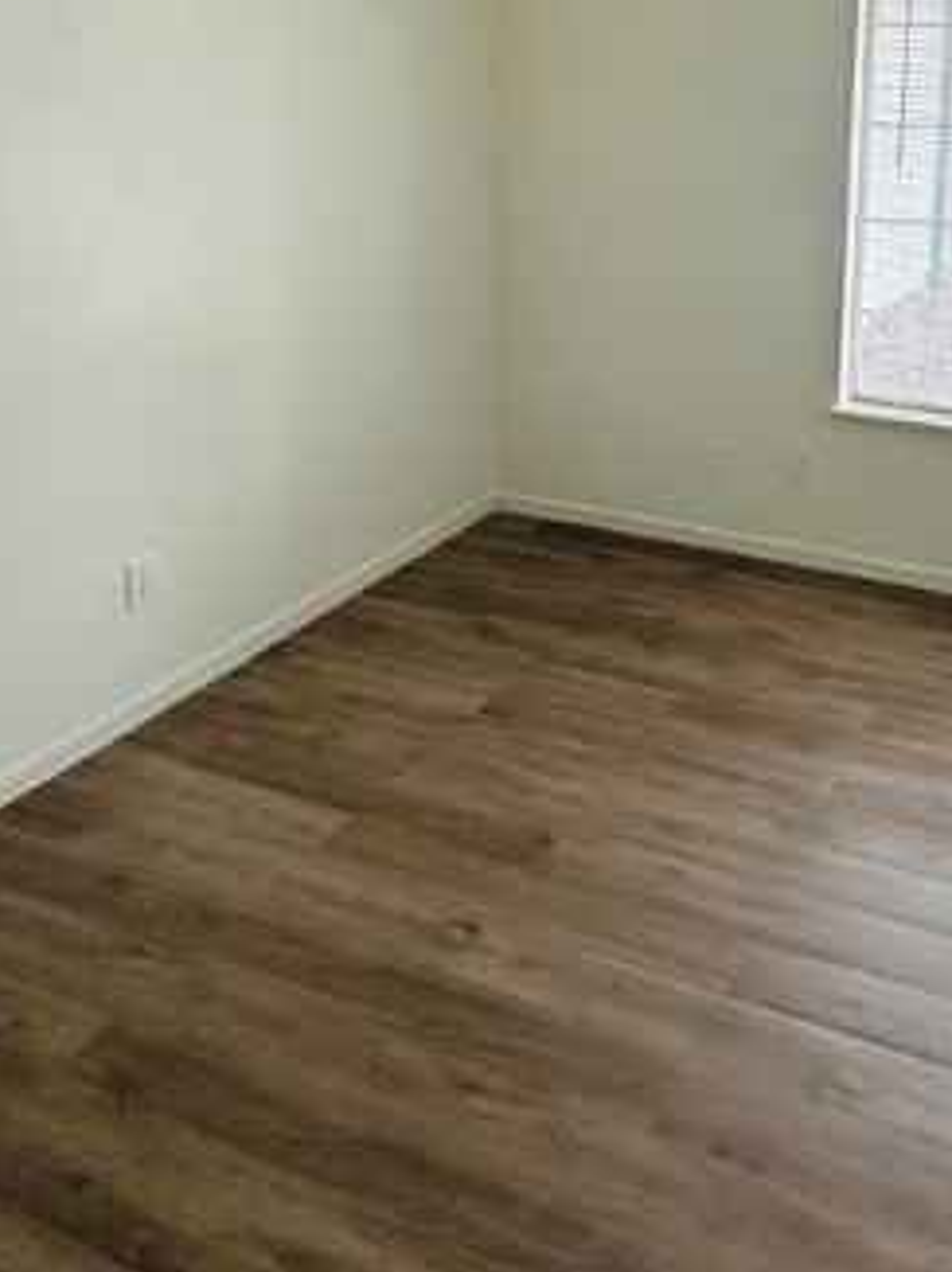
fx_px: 1212
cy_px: 308
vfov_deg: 52.8
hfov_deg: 41.4
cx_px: 737
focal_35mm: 33
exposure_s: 1/99
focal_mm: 2.22
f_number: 2.2
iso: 250
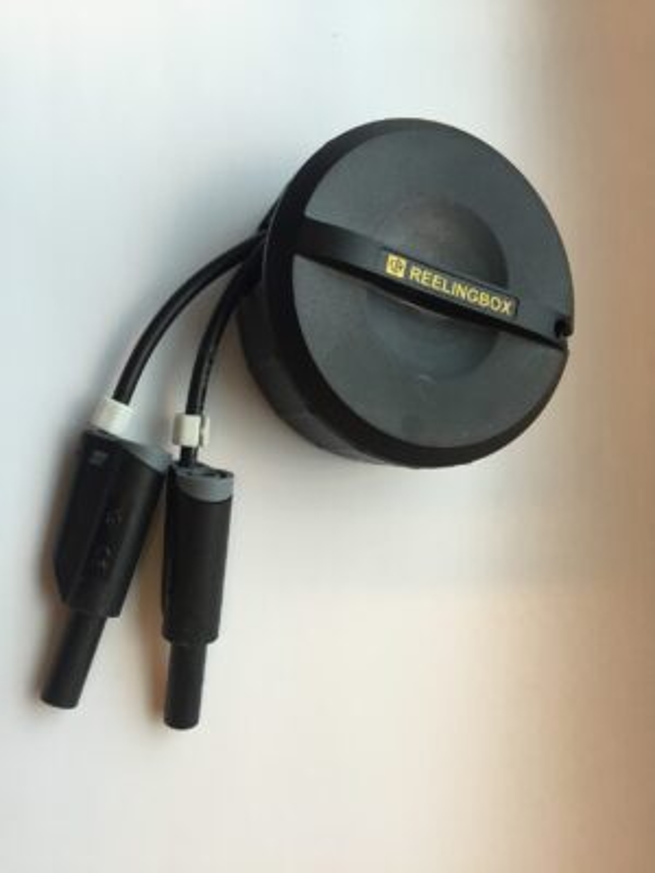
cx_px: 328
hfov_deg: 48.2
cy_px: 436
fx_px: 732
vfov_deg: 61.7
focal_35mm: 29
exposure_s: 1/33
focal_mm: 4.15
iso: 40
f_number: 2.2
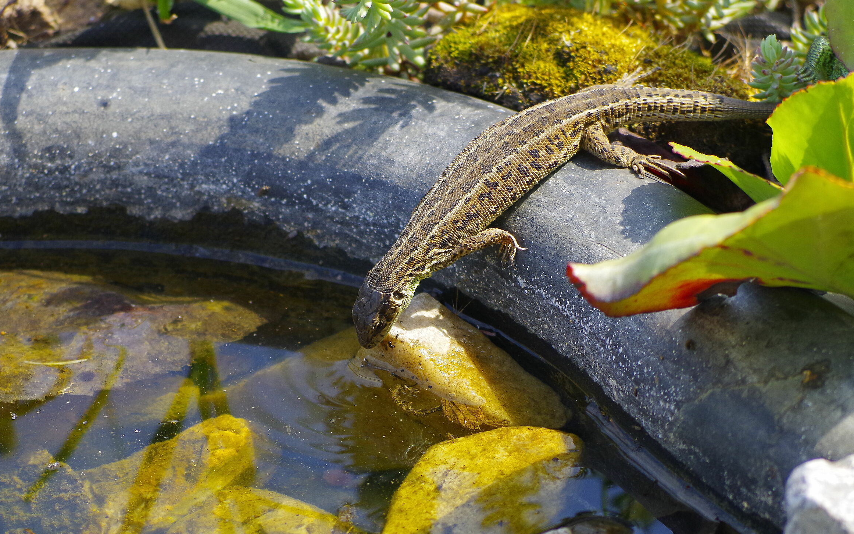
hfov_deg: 4.4
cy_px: 276
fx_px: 11009
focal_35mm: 473
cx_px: 427
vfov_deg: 2.8
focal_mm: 300
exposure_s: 1/350
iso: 800
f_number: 8
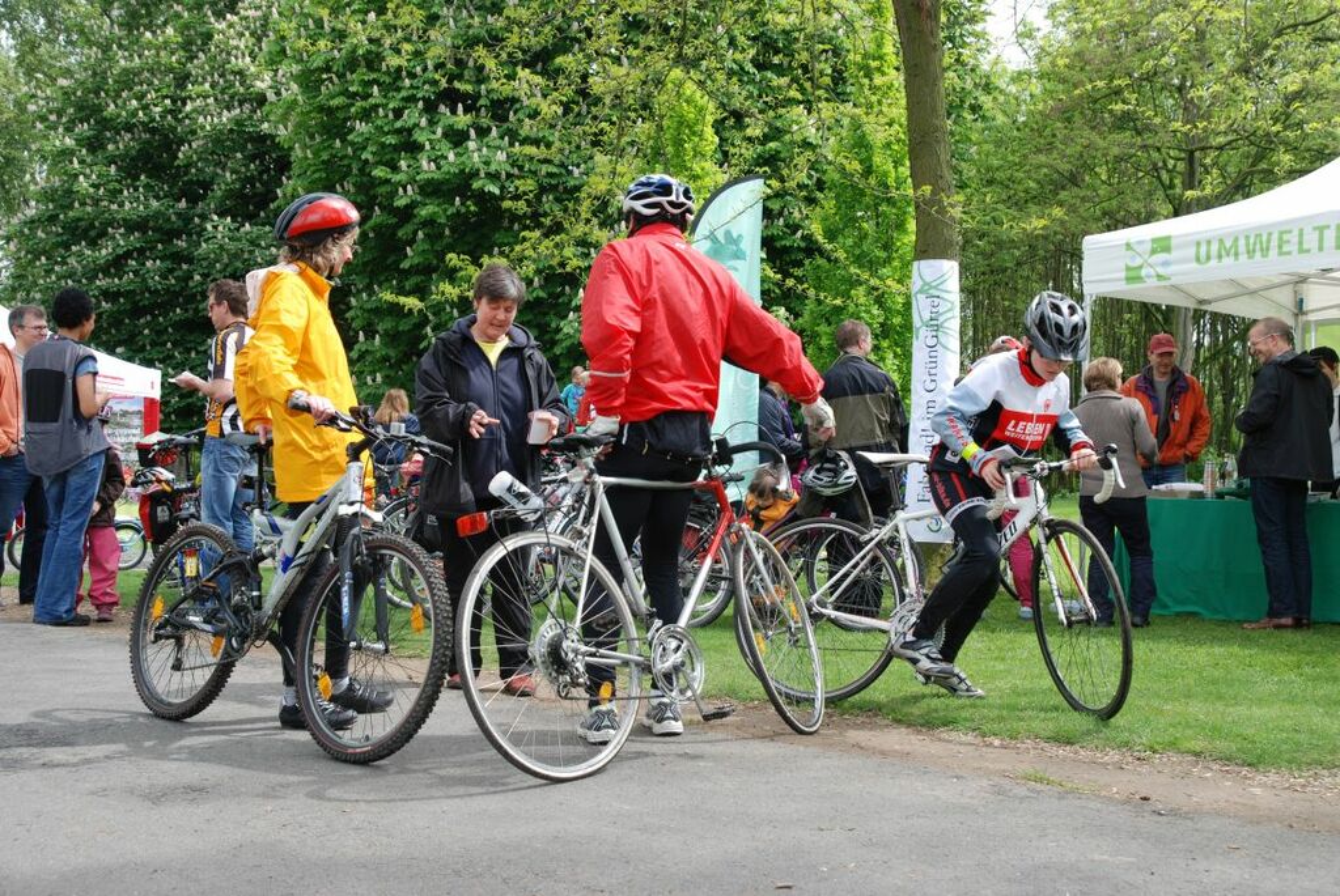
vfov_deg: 30.9
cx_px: 670
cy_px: 448
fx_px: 1621
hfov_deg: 44.9
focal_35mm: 44
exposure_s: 1/160
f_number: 6.3
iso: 100
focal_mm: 29
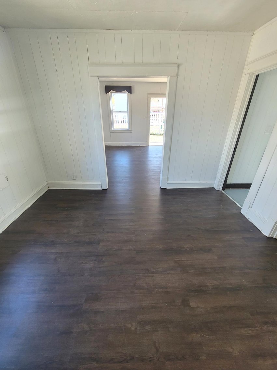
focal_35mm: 13
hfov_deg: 89.9
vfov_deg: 106.2
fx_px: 139
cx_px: 138
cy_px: 185
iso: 125
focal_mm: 2.2
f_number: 2.2
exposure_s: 1/60
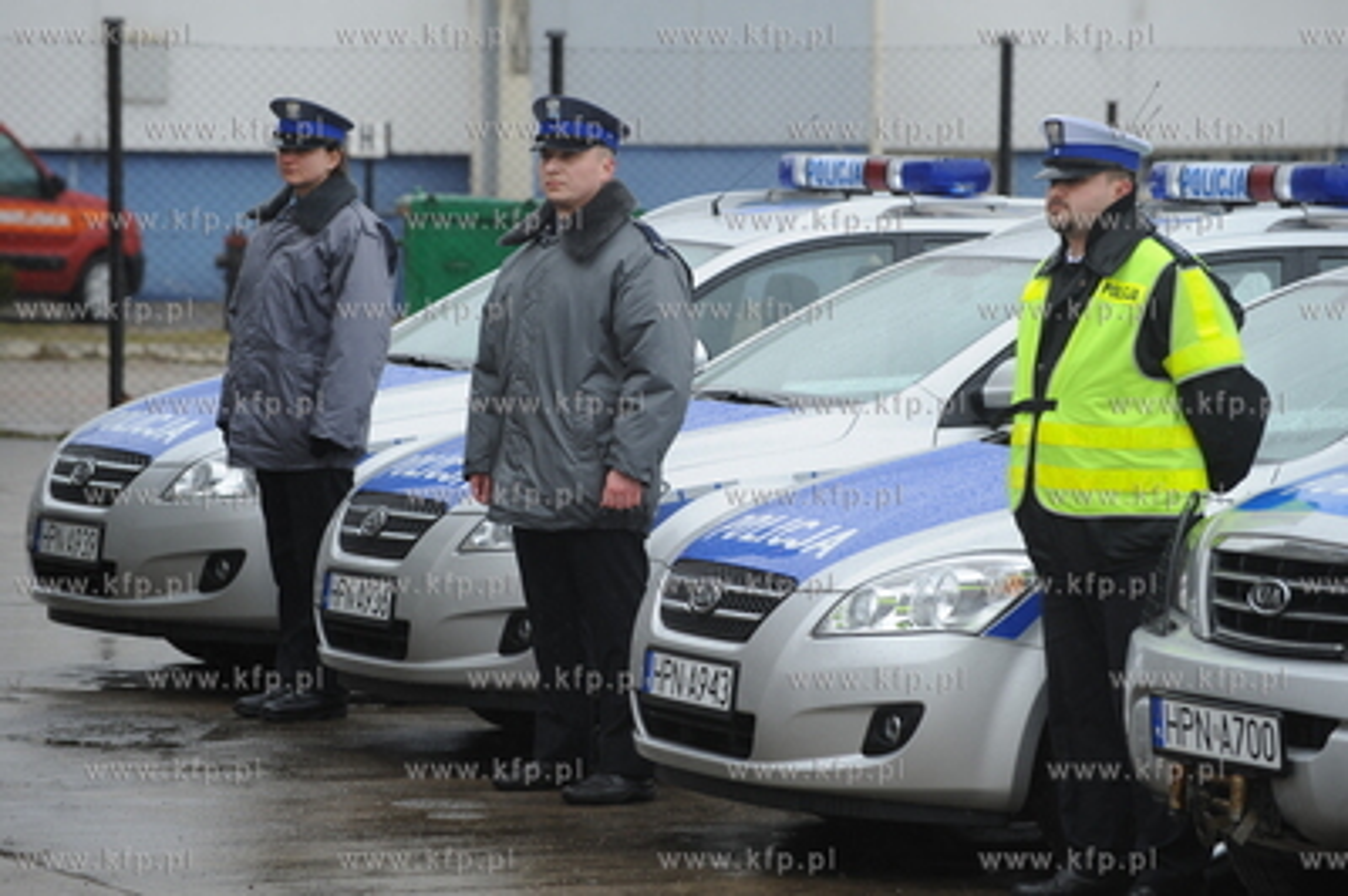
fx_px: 7108
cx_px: 674
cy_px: 448
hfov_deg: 10.8
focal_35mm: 190
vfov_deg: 7.2
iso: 400
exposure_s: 1/400
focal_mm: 190
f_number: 5.6
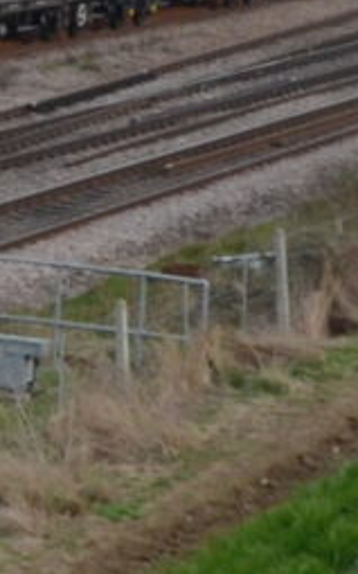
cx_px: -829
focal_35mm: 245
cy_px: -50
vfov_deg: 8.5
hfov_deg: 5.0
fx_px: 3831
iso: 640
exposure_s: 1/1250
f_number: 5.6
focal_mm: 20
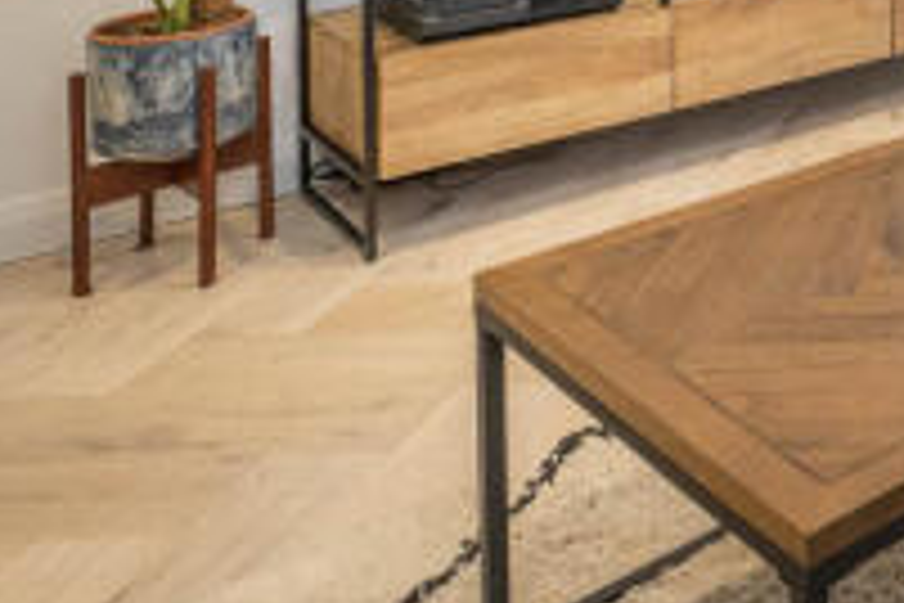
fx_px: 1230
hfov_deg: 28.3
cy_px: -308
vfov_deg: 22.5
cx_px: 1320
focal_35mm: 49
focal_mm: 10
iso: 400
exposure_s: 1/20
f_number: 6.4
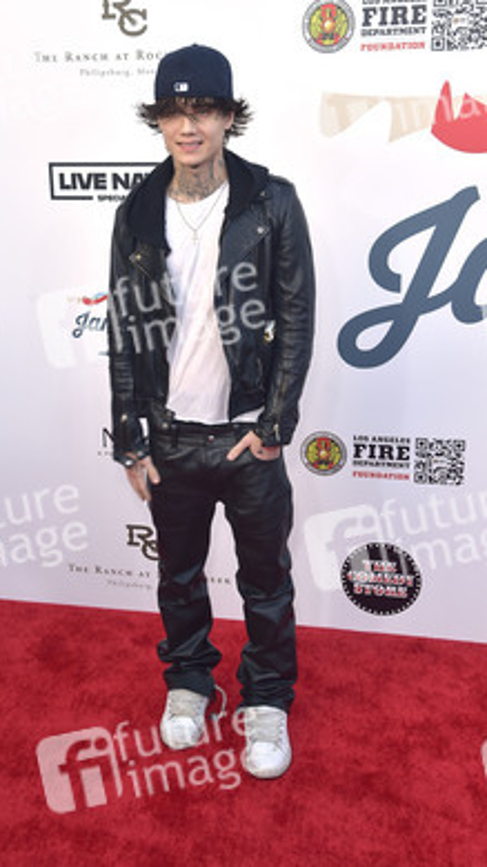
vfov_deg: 47.4
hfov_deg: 27.7
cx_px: 217
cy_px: 427
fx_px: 988
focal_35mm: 43
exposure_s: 1/250
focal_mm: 40
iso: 400
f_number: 6.3
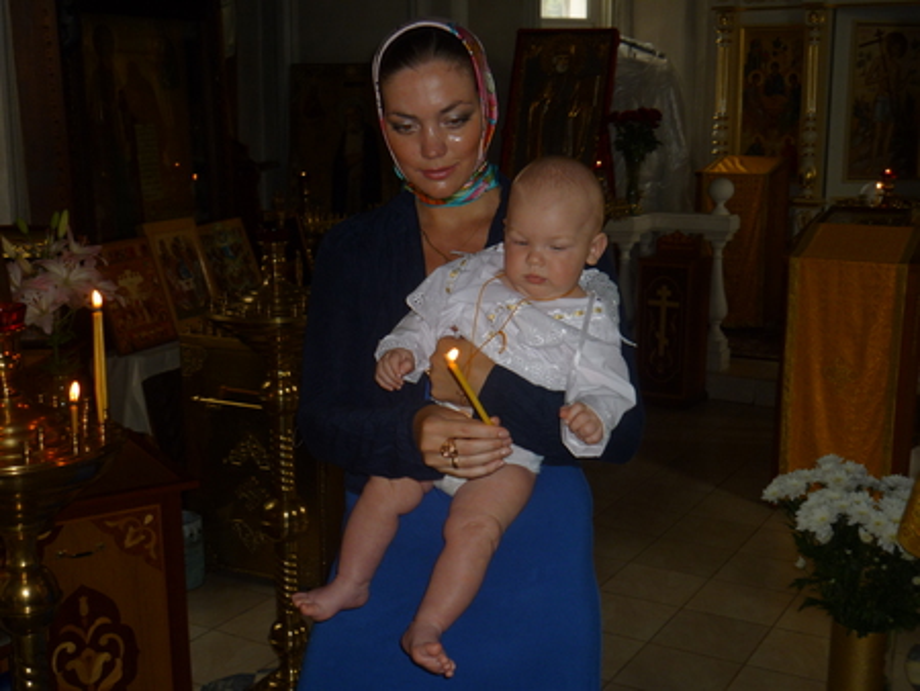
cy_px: 346
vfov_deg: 32.2
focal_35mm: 45
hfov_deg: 42.1
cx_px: 460
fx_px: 1197
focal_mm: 8
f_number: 3.2
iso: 100
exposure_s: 1/60
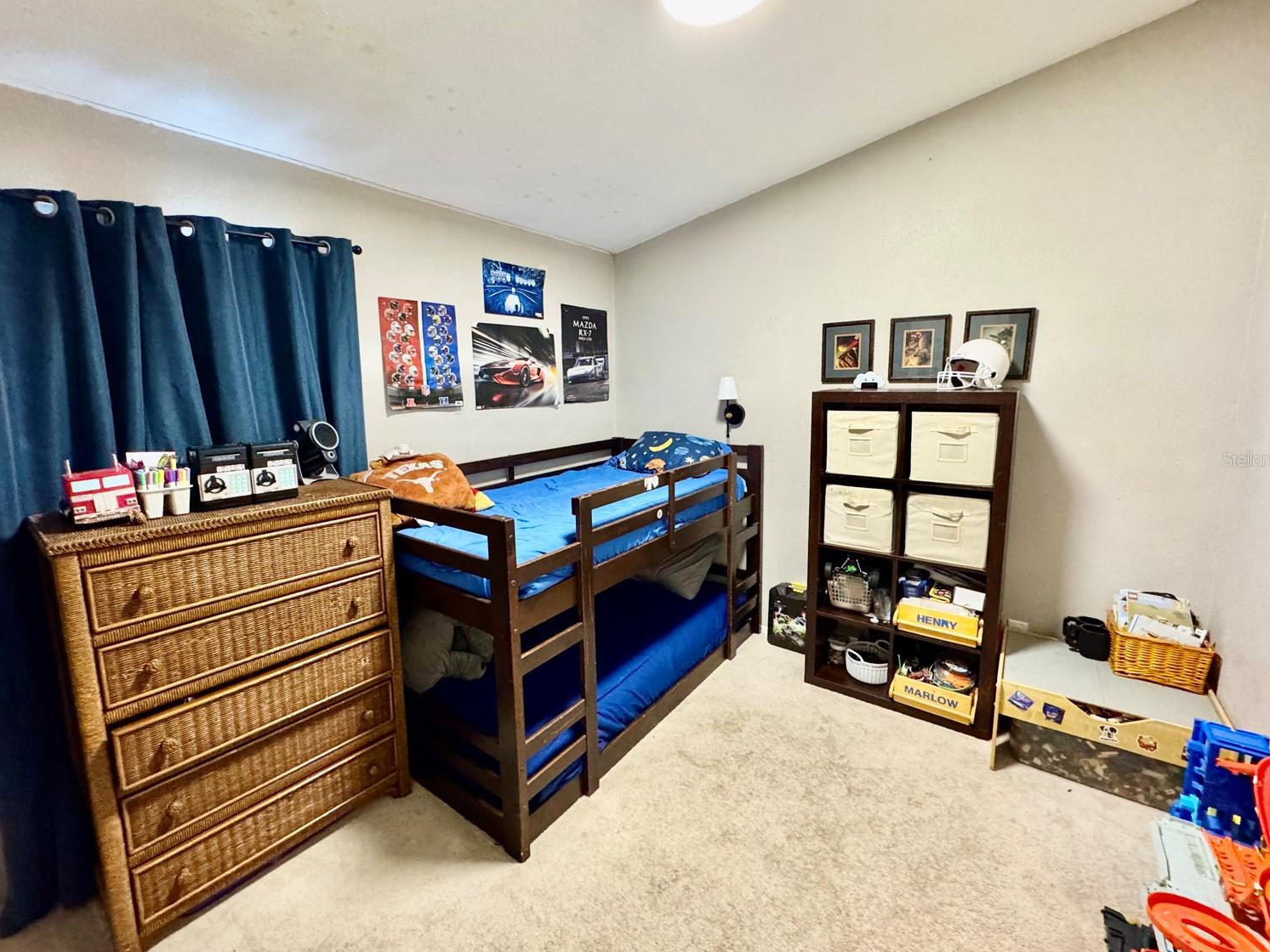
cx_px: 623
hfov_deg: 98.2
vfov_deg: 81.7
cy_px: 459
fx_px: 550
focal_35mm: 15
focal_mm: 2.22
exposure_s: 1/60
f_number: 2.2
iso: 800
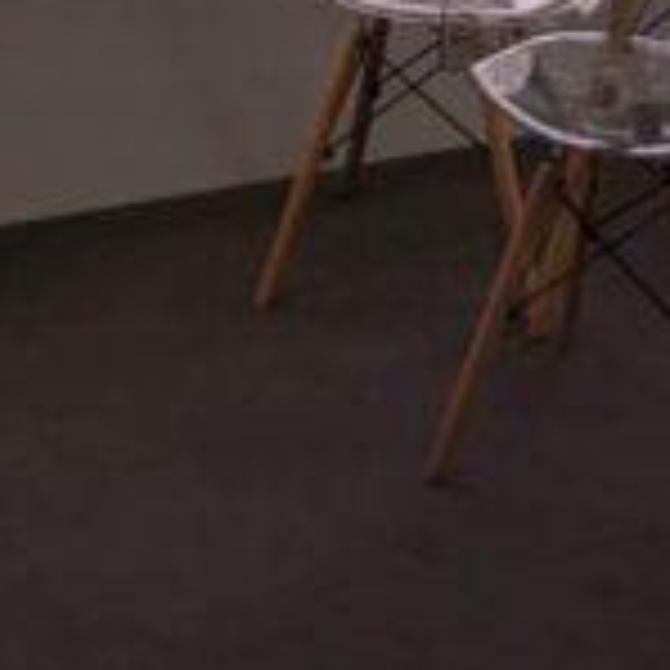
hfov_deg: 13.4
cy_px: -549
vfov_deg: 12.4
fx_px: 2803
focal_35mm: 128
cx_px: 746
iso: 85
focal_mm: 4.38
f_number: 1.73
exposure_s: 1/354
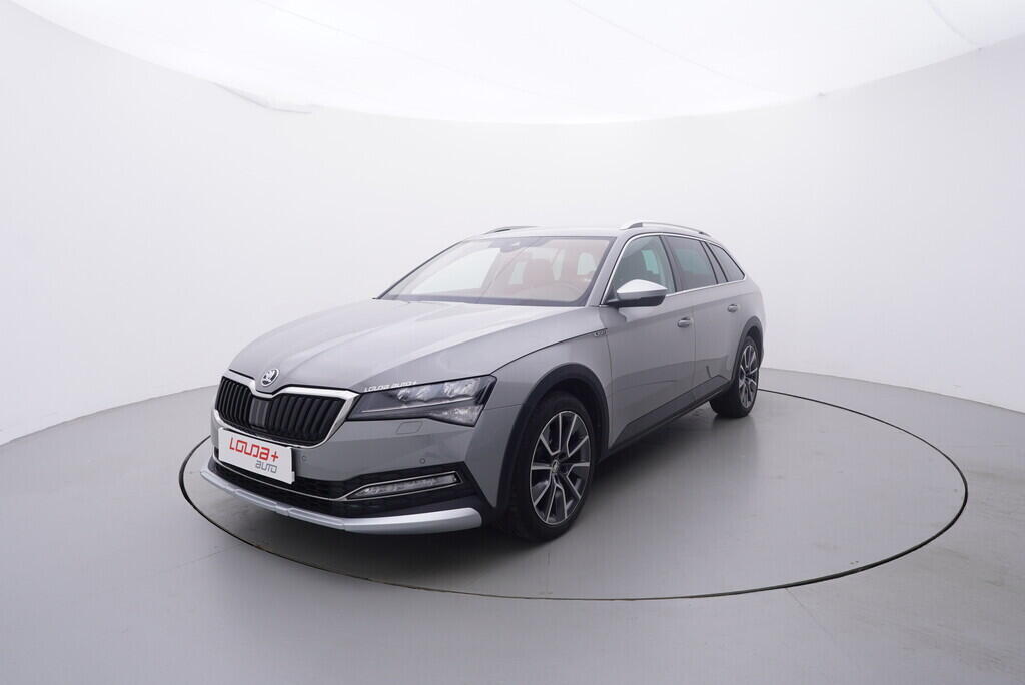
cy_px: 342
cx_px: 512
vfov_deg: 56.2
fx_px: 641
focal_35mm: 22
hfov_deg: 77.3
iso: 200
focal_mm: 15
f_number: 5
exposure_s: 1/80
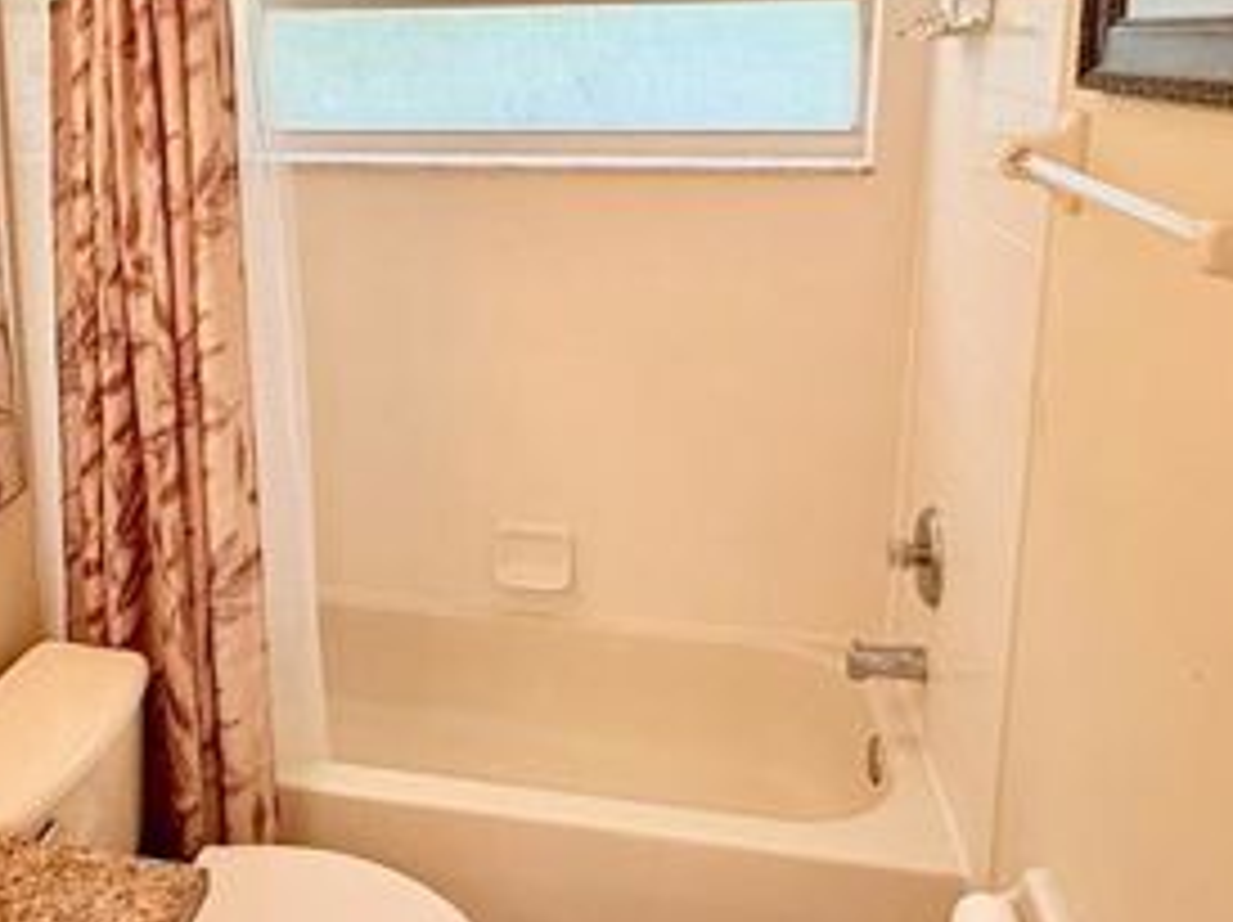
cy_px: 256
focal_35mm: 36
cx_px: 349
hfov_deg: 49.8
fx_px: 1281
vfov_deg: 38.8
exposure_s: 1/120
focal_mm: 2.22
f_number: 2.2
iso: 250
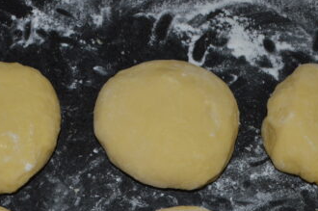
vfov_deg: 18.9
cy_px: 206
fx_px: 617
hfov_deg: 28.9
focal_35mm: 70
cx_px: 144
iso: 100
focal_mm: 22
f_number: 8
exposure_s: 1/60
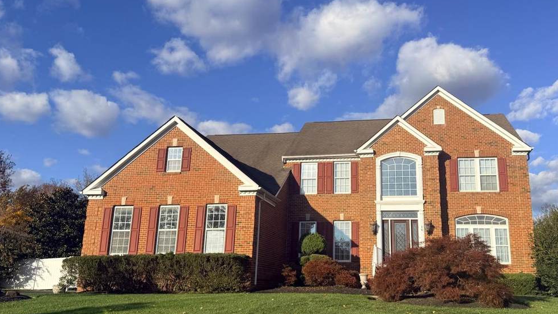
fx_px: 503
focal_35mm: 34
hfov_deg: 57.7
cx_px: 323
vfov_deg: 34.7
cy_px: 158
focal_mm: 6.76
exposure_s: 1/5319
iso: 80
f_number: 1.78
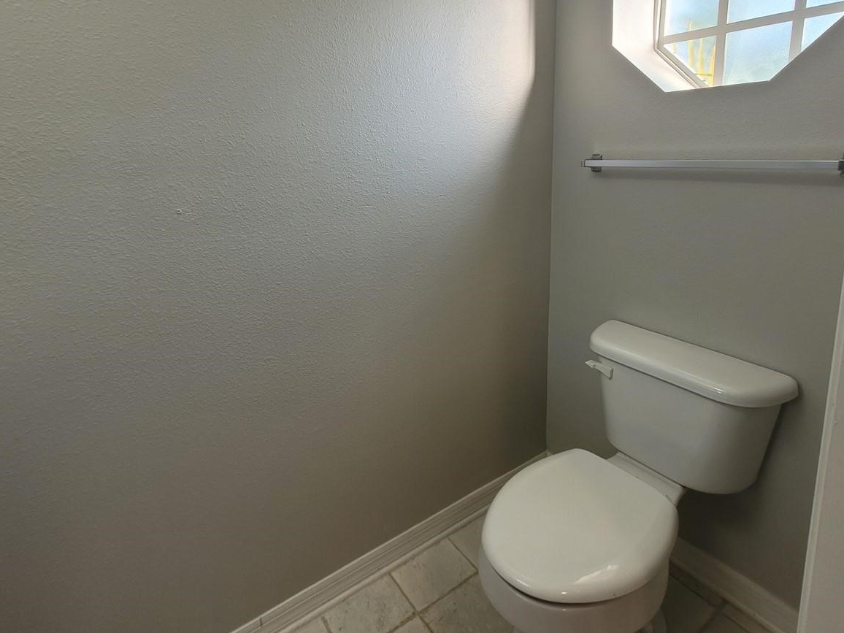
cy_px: 220
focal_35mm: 18
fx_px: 439
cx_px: 387
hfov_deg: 87.6
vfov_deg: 69.9
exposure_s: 1/60
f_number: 2.2
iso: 50
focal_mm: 1.74
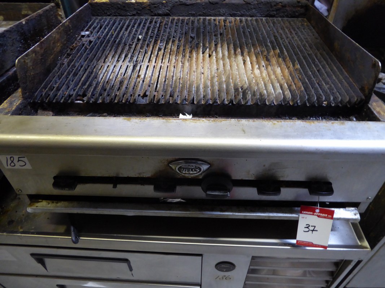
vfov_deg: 54.9
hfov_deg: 69.4
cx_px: 192
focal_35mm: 25
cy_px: 144
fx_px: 278
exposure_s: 1/8
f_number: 3.3
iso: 400
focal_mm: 4.3
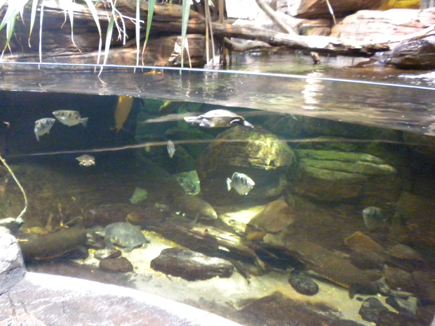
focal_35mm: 37
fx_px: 465
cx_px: 218
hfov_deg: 50.1
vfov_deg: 38.7
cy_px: 163
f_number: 3.5
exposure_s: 1/24.4
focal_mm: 6.6
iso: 800
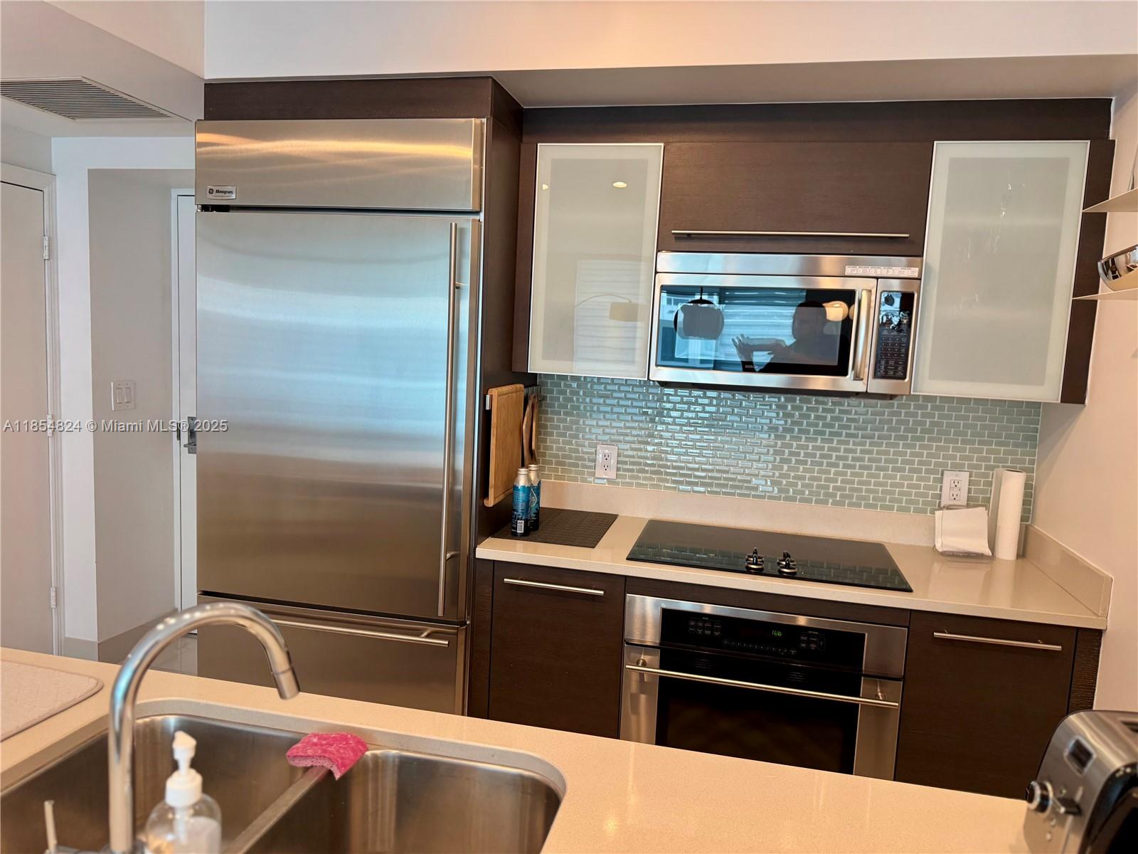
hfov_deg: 71.6
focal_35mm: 24
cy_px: 427
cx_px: 569
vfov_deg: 56.8
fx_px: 789
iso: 160
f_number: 1.78
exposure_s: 1/120
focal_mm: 6.76
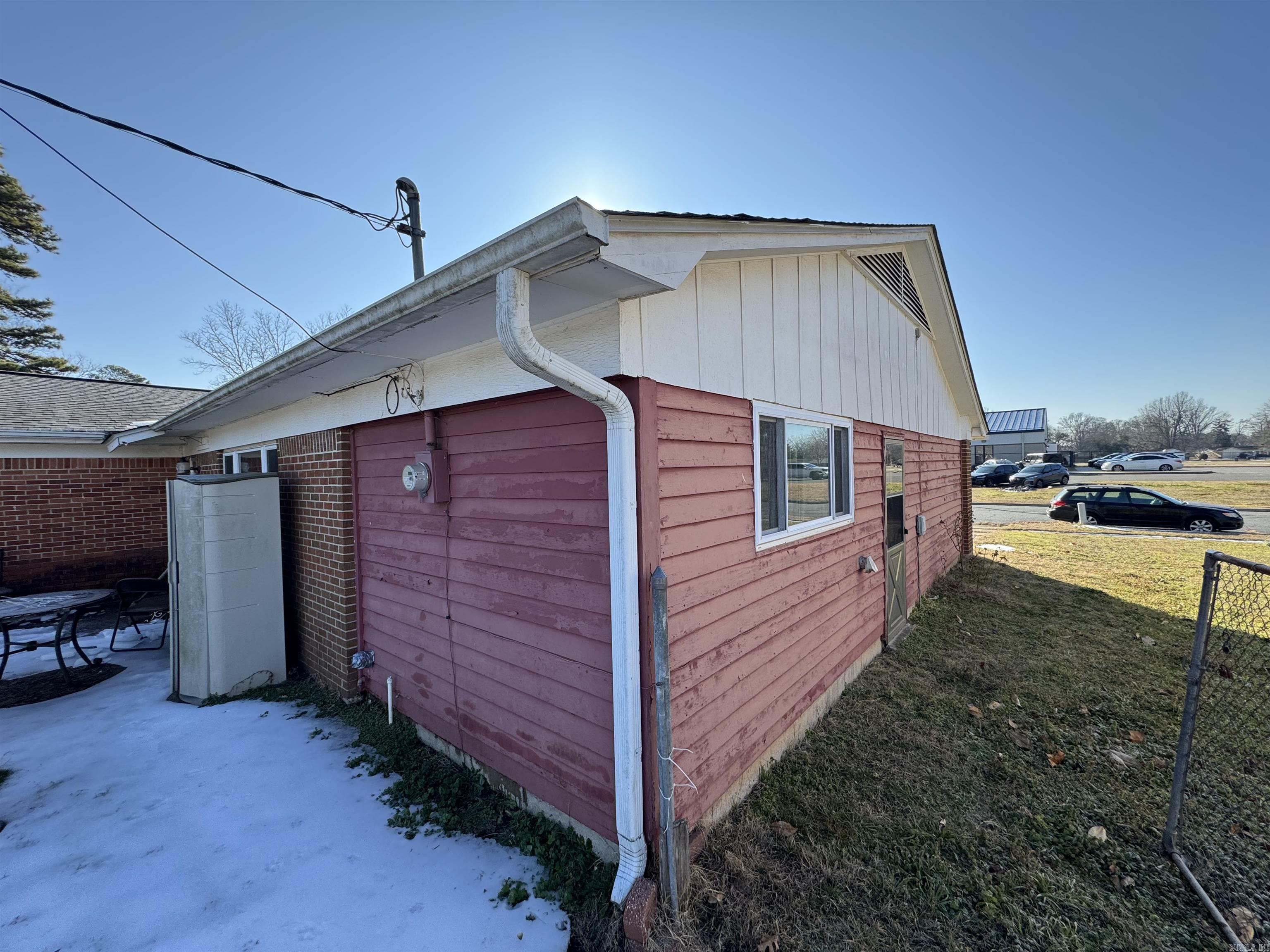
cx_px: 635
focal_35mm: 14
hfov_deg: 102.1
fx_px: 514
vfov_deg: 85.7
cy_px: 476
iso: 40
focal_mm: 2.22
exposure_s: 1/610
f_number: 2.2
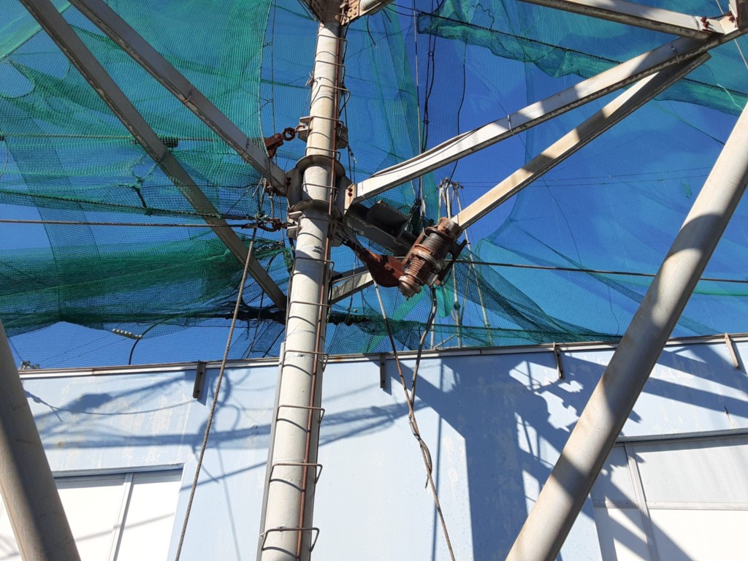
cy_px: 280
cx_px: 374
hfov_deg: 65.3
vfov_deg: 51.4
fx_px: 583
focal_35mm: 27
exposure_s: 1/1412
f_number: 1.9
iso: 40
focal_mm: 2.91
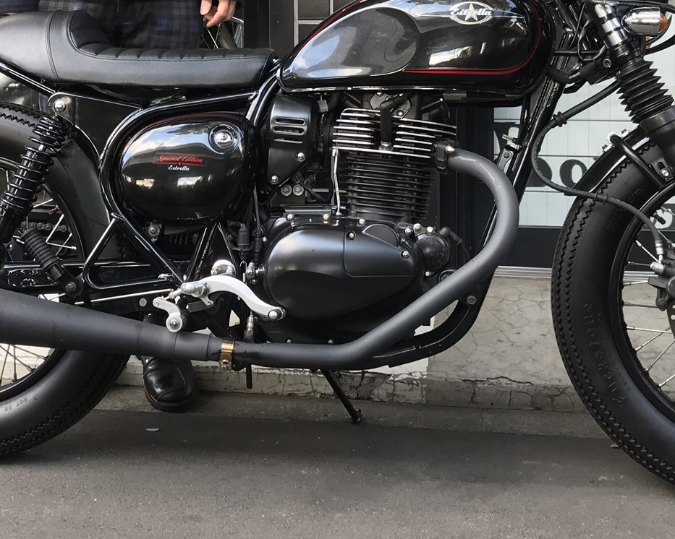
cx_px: 323
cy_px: 87
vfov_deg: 24.9
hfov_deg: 31.5
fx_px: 1198
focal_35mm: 60
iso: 32
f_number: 1.8
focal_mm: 3.99
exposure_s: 1/98
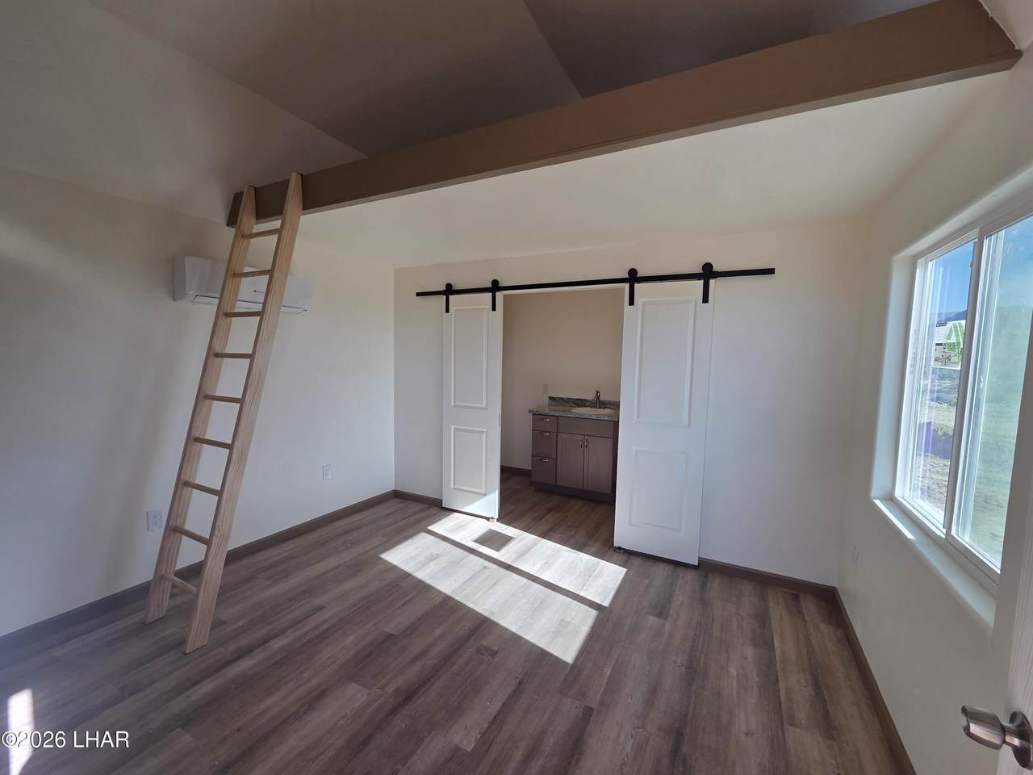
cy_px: 388
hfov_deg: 106.2
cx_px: 516
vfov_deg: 89.9
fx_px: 388
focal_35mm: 13
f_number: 2.2
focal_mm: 2.2
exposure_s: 1/291
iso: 50
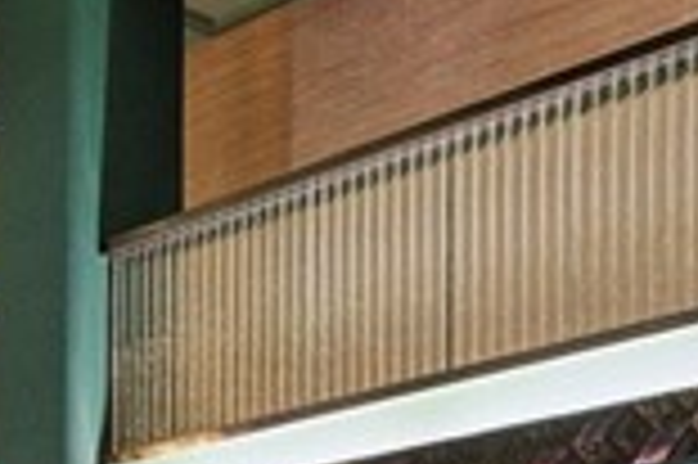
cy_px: 935
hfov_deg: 20.2
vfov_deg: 12.3
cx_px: -2
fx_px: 1898
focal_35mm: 98
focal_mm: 14
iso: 640
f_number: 2.8
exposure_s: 1/25
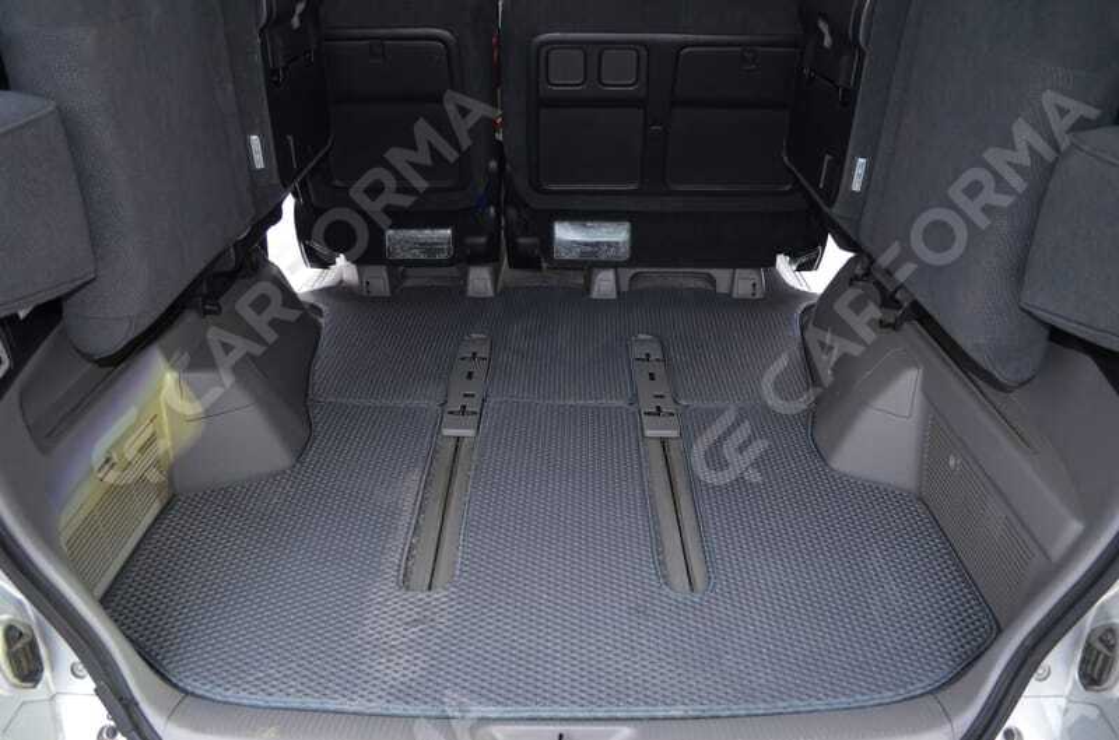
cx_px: 560
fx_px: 837
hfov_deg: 67.5
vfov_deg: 47.7
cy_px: 370
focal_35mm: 27
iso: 1400
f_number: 3.5
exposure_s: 1/60
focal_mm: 18
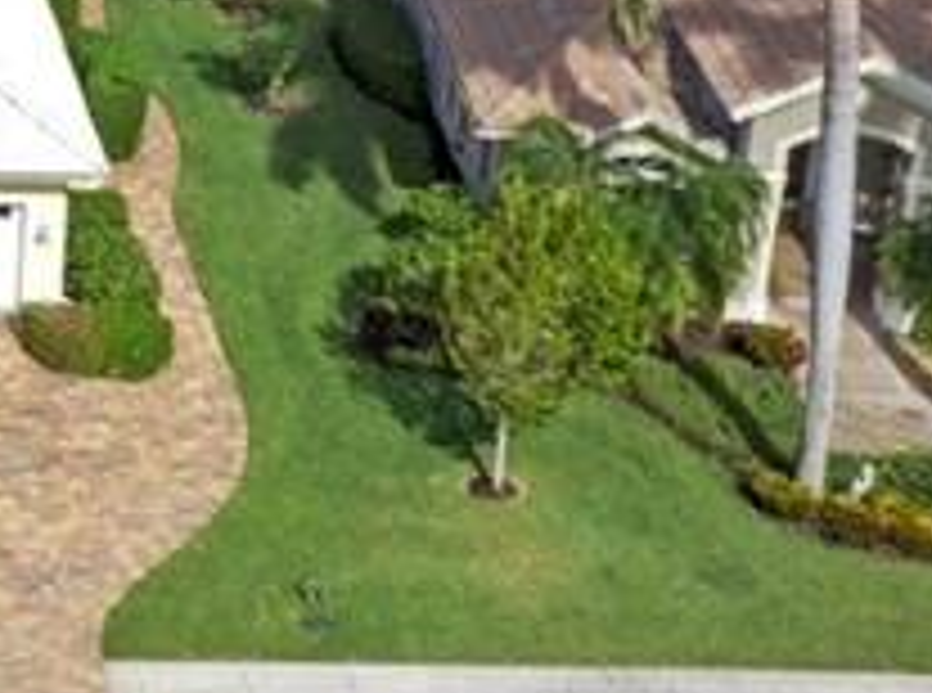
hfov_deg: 15.1
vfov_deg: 11.9
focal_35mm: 119
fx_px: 3195
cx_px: -545
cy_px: -320
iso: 120
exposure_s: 1/4000
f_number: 2.8
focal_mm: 12.29
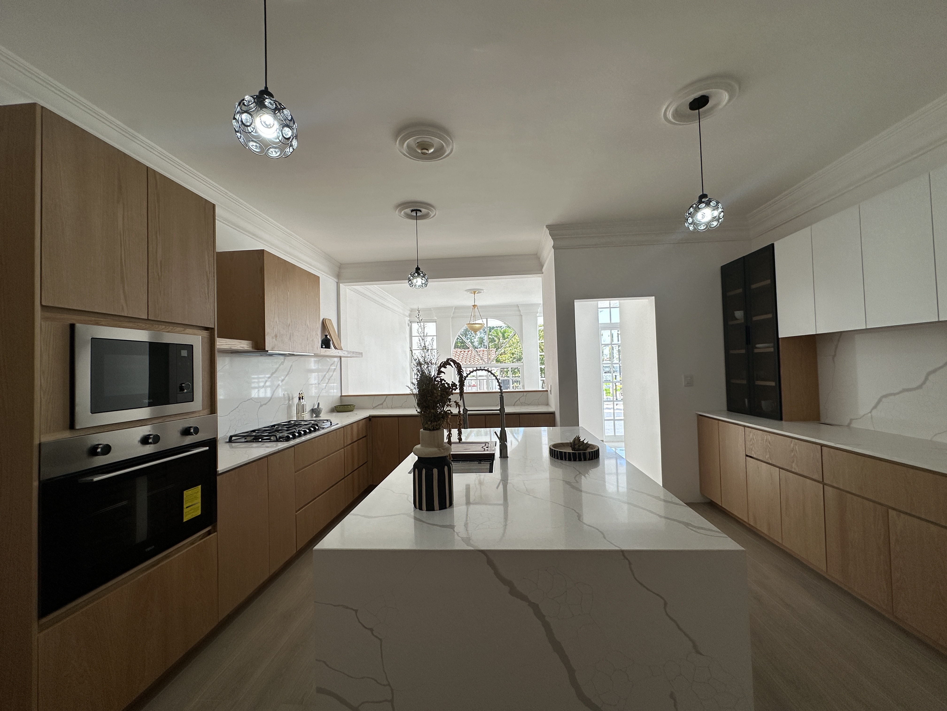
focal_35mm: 14
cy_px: 356
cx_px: 474
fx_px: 383
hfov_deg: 102.1
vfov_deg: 85.7
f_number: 2.2
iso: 40
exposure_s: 1/231
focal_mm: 2.22
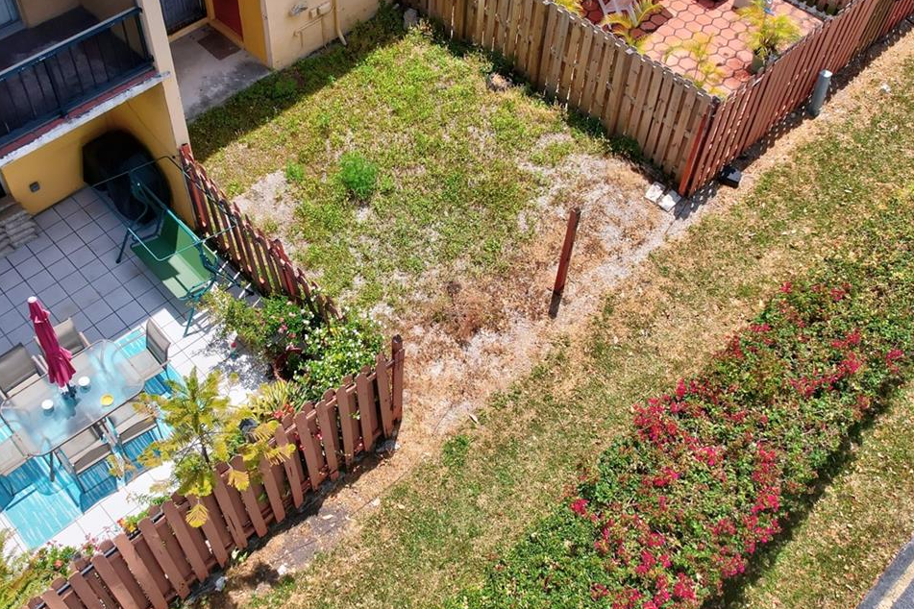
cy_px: 240
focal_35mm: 37
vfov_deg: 35.8
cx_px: 391
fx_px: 939
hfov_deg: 51.7
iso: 100
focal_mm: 8.4
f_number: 2.8
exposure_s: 1/3000
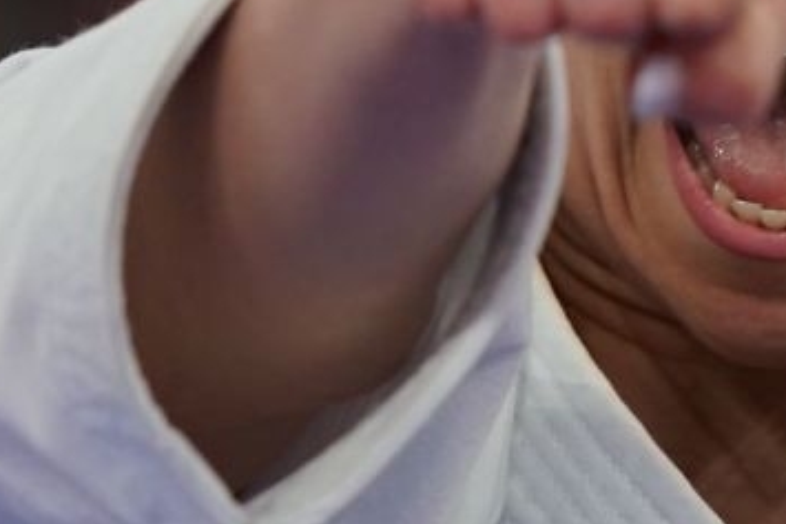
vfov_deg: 0.5
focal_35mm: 3042
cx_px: 403
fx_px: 66441
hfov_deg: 0.7
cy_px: 263
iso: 500
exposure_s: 1/320
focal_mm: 400
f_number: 2.8
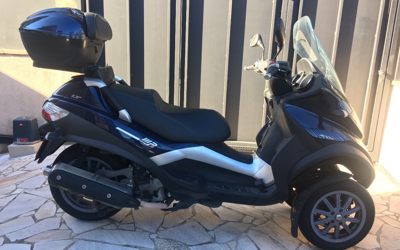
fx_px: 338
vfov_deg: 40.6
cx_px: 199
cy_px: 122
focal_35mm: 31
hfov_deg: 61.2
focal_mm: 4.15
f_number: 2.2
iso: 25
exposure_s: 1/100
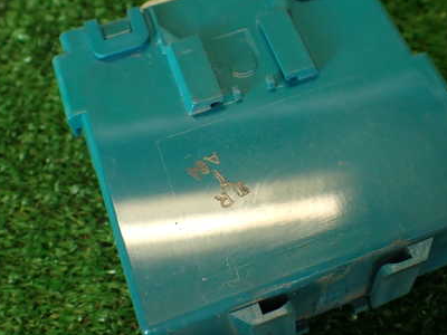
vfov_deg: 30.3
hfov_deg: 39.5
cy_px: 169
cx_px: 269
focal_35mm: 48
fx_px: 620
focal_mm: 5.79
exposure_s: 1/60
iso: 160
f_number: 2.4
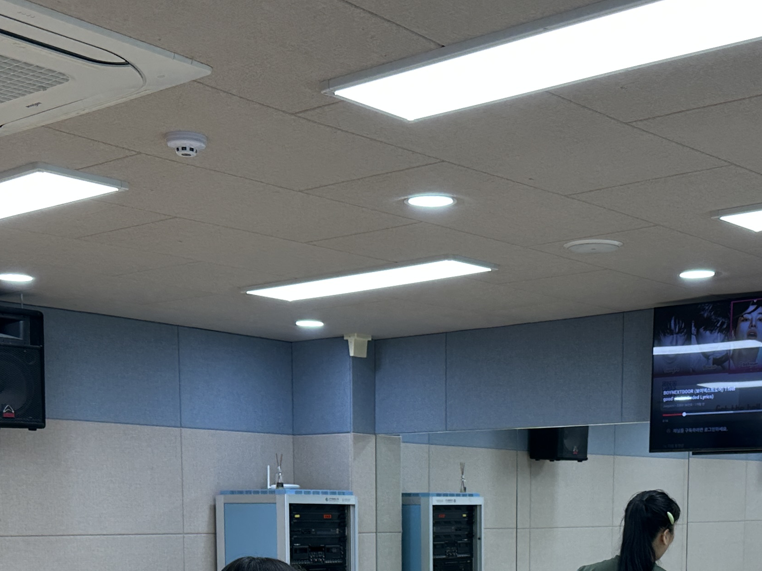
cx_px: 465
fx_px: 1277
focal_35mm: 58
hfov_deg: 33.1
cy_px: 624
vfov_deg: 23.7
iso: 80
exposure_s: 1/120
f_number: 1.78
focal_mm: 6.86
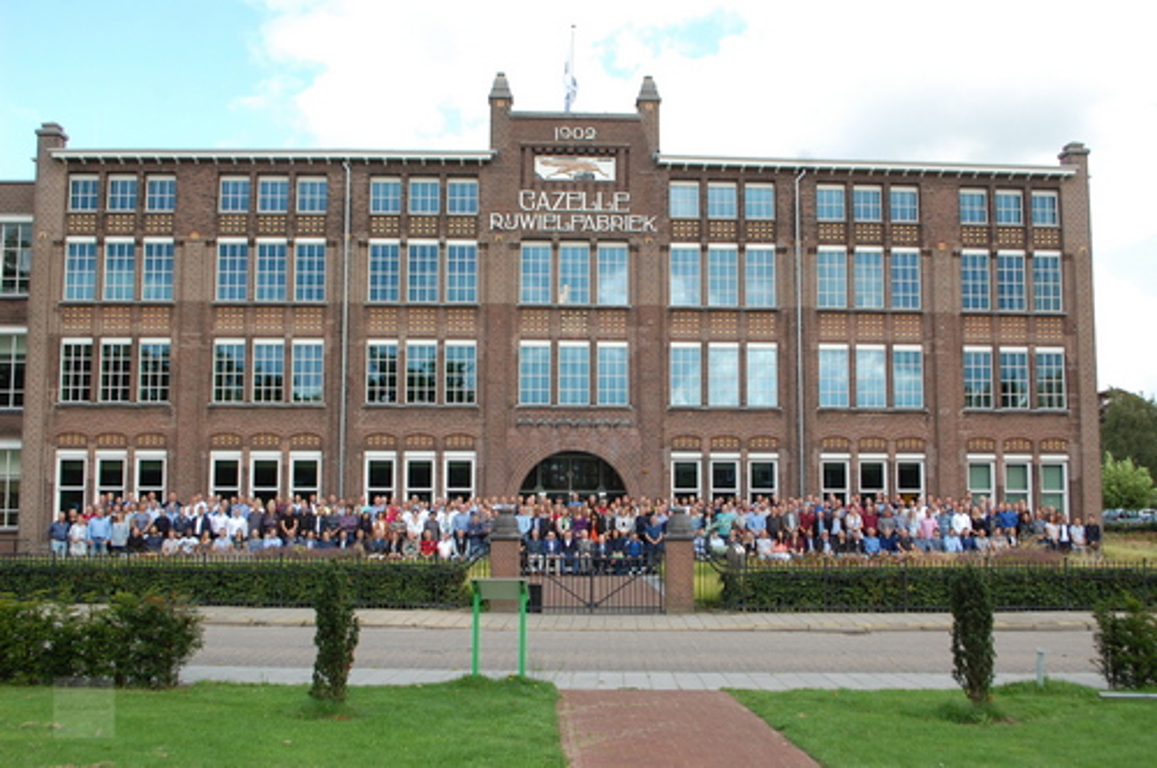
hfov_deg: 53.2
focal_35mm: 36
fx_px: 1155
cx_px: 578
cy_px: 384
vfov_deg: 36.8
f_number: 7.1
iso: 200
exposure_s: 1/200
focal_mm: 24
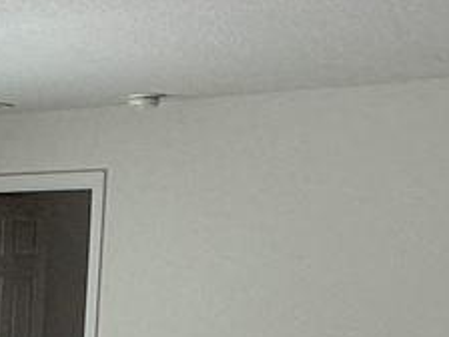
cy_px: 445
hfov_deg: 16.4
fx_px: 1297
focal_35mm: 100
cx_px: -363
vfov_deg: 14.2
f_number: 2.2
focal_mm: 2.22
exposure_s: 1/206
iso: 40
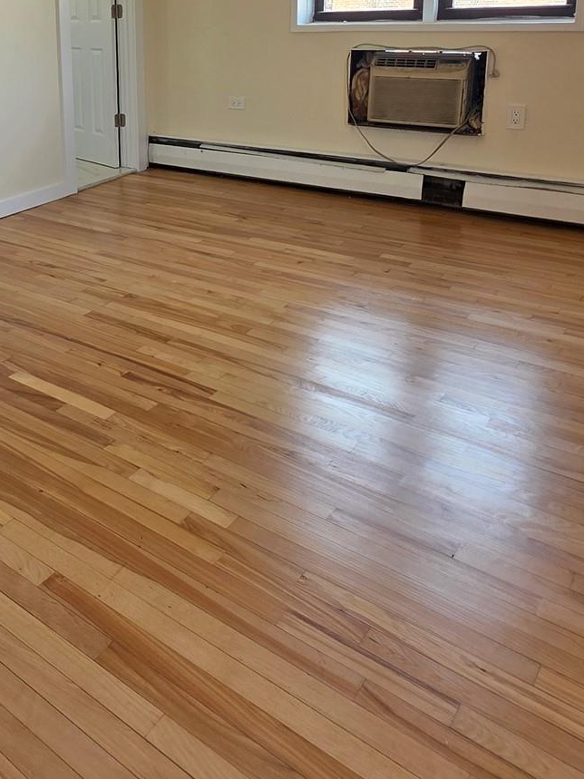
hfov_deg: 42.1
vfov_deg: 54.8
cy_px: 169
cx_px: 71
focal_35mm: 31
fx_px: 698
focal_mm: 2.2
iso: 32
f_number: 1.9
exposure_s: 1/120
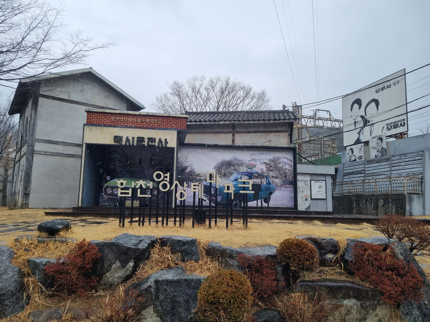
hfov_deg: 67.3
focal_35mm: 26
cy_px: 161
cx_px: 215
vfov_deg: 53.1
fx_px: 323
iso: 50
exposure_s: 1/692
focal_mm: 5.4
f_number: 1.8
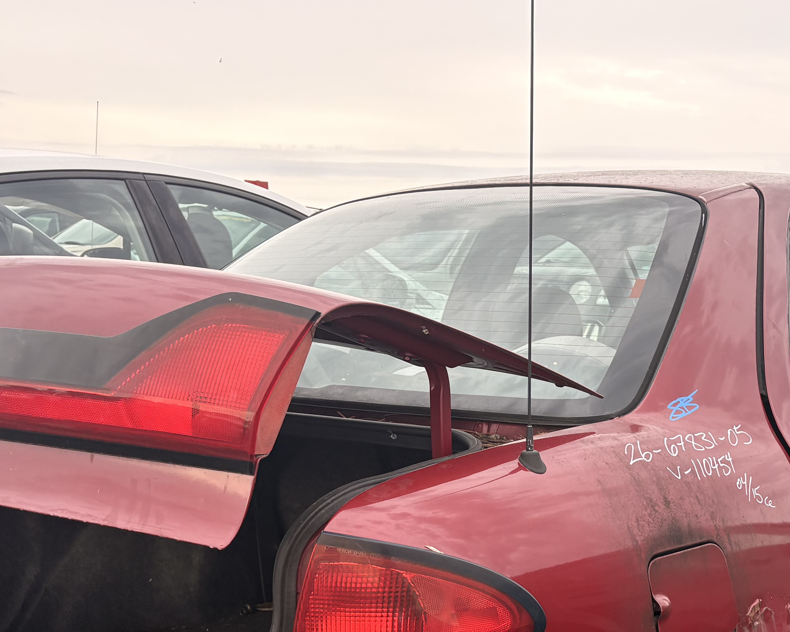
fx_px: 1309
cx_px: 515
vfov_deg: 26.4
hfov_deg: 33.3
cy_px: 544
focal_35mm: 56
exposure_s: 1/552
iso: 50
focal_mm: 5.96
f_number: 1.6
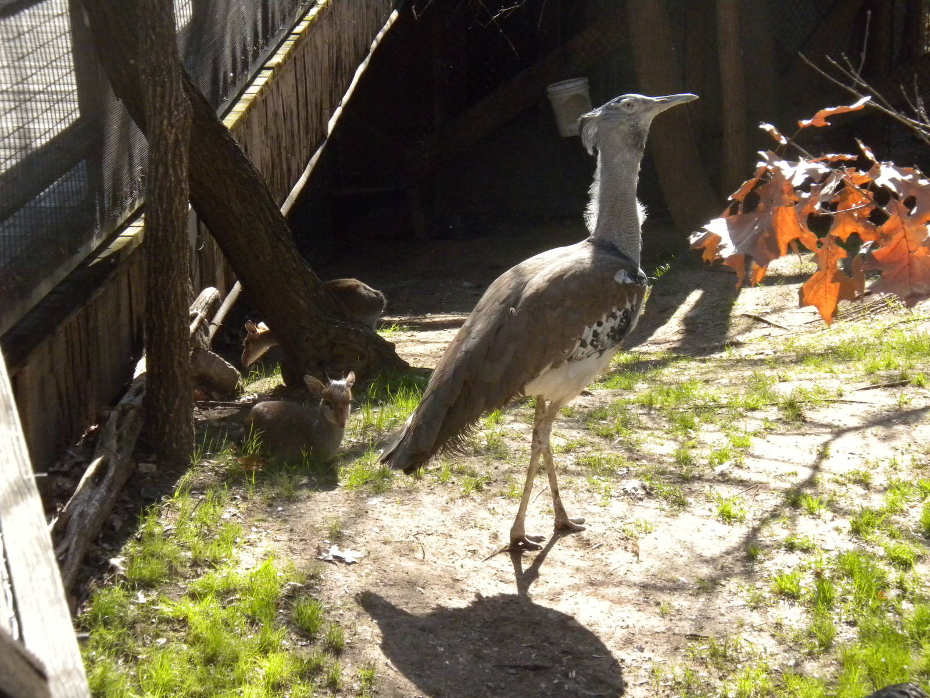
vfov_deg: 17.4
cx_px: 465
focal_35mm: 85
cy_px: 349
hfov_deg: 23.0
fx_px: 2284
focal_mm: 15
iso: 400
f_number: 5.1
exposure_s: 1/589
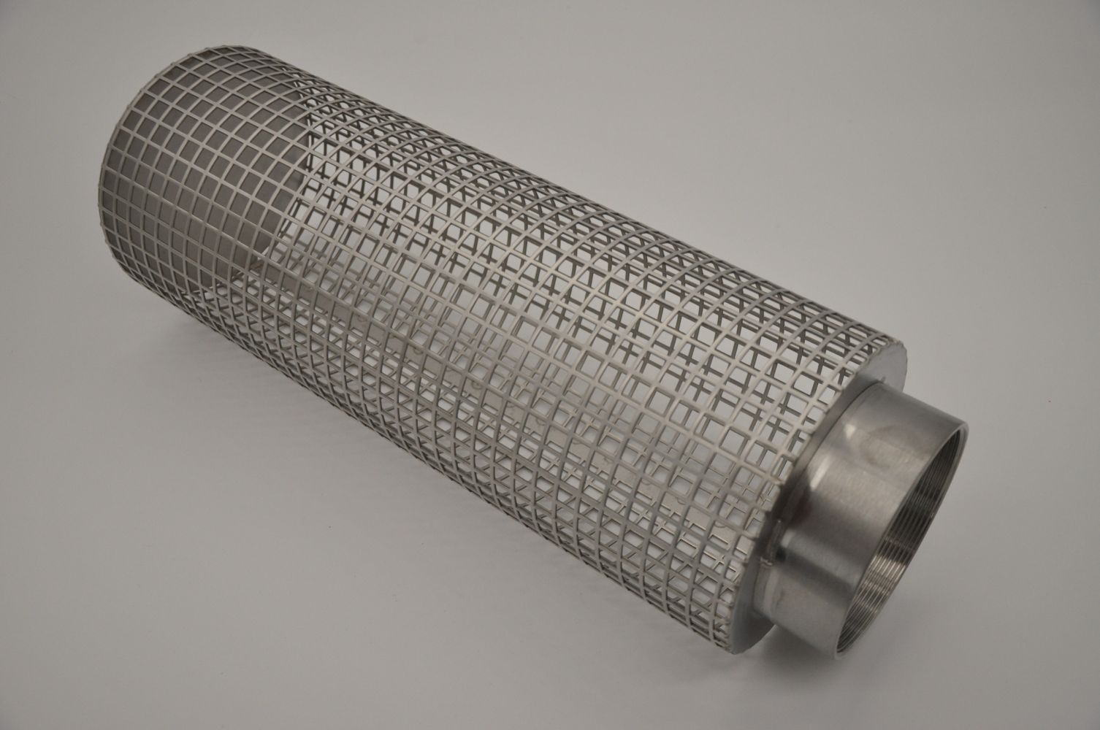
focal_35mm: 38
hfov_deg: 51.3
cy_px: 365
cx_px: 550
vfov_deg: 35.4
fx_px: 1144
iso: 800
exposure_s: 1/750
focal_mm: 25
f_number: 4
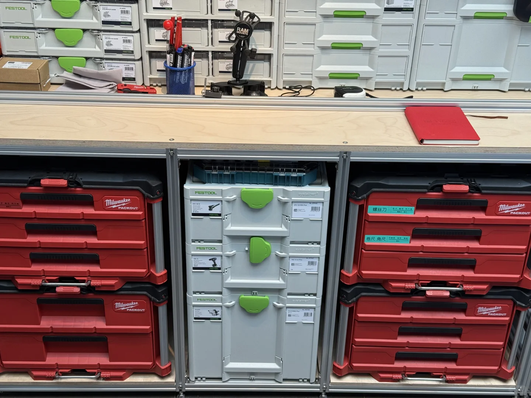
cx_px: 266
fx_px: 736
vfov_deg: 30.3
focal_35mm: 48
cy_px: 199
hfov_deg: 39.7
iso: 64
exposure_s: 1/122
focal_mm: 6.76
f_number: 1.78
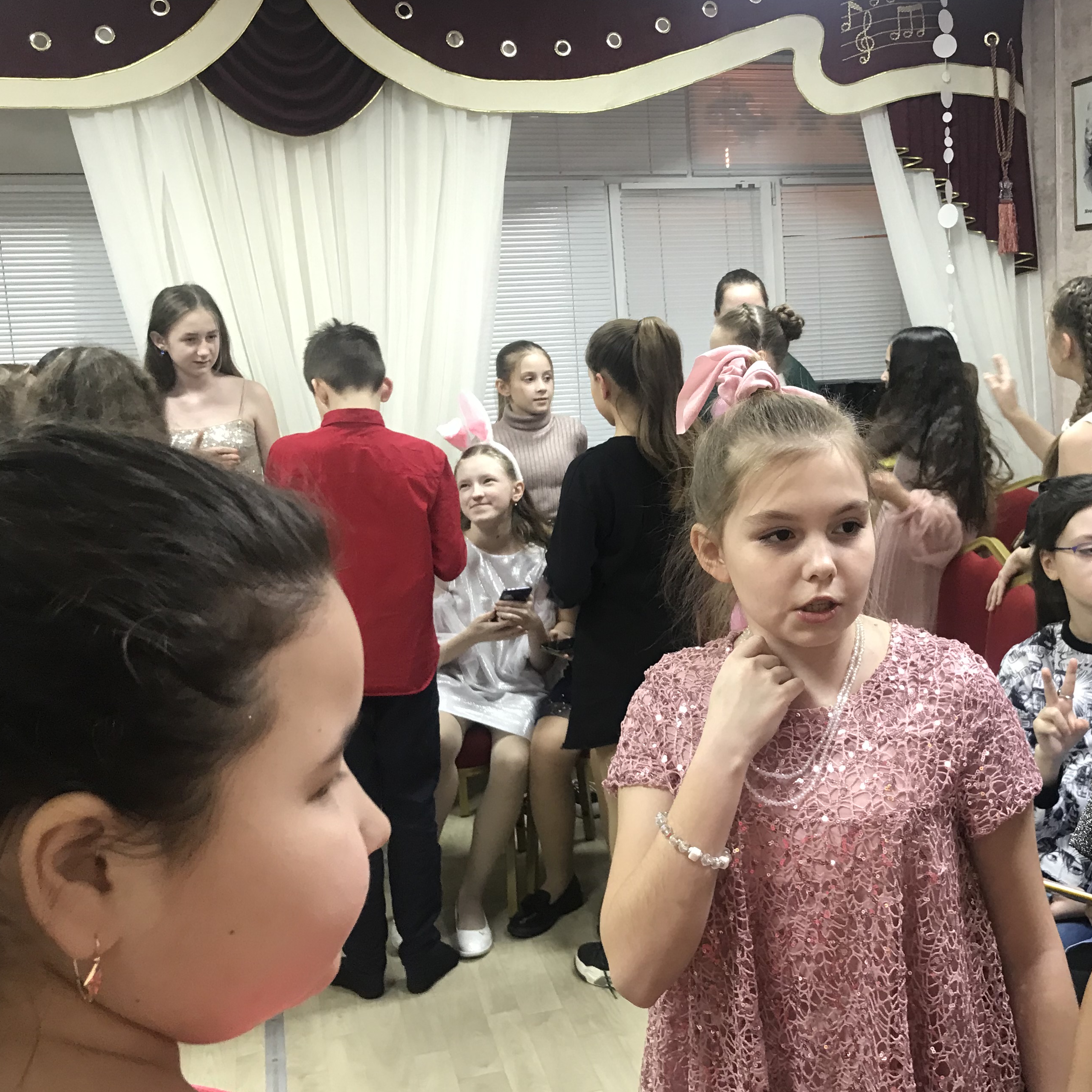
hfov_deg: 42.0
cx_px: 763
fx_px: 1392
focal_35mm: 39
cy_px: 544
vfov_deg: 42.8
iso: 50
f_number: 1.8
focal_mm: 3.99
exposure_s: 1/17
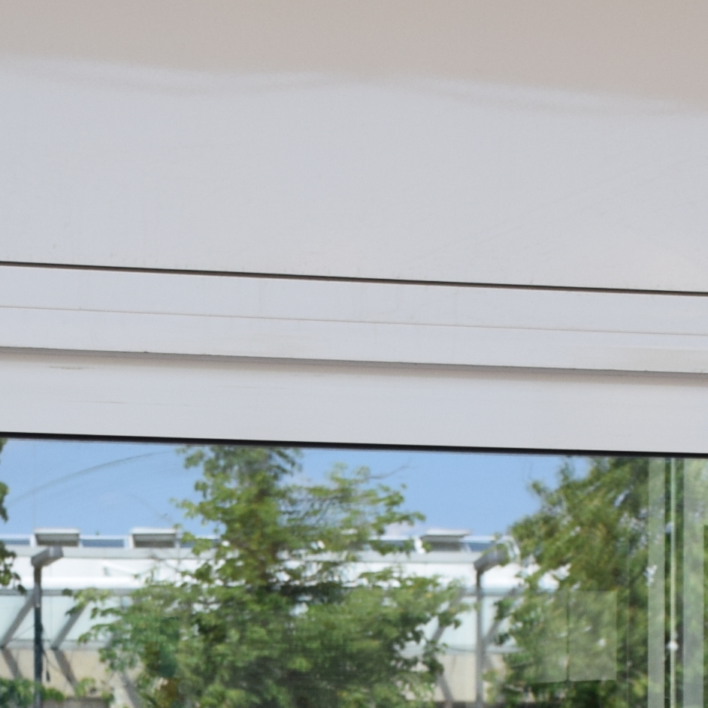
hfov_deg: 8.2
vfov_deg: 8.0
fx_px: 4929
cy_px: 1070
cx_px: 141
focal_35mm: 213
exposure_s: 1/250
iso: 400
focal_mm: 35
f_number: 8
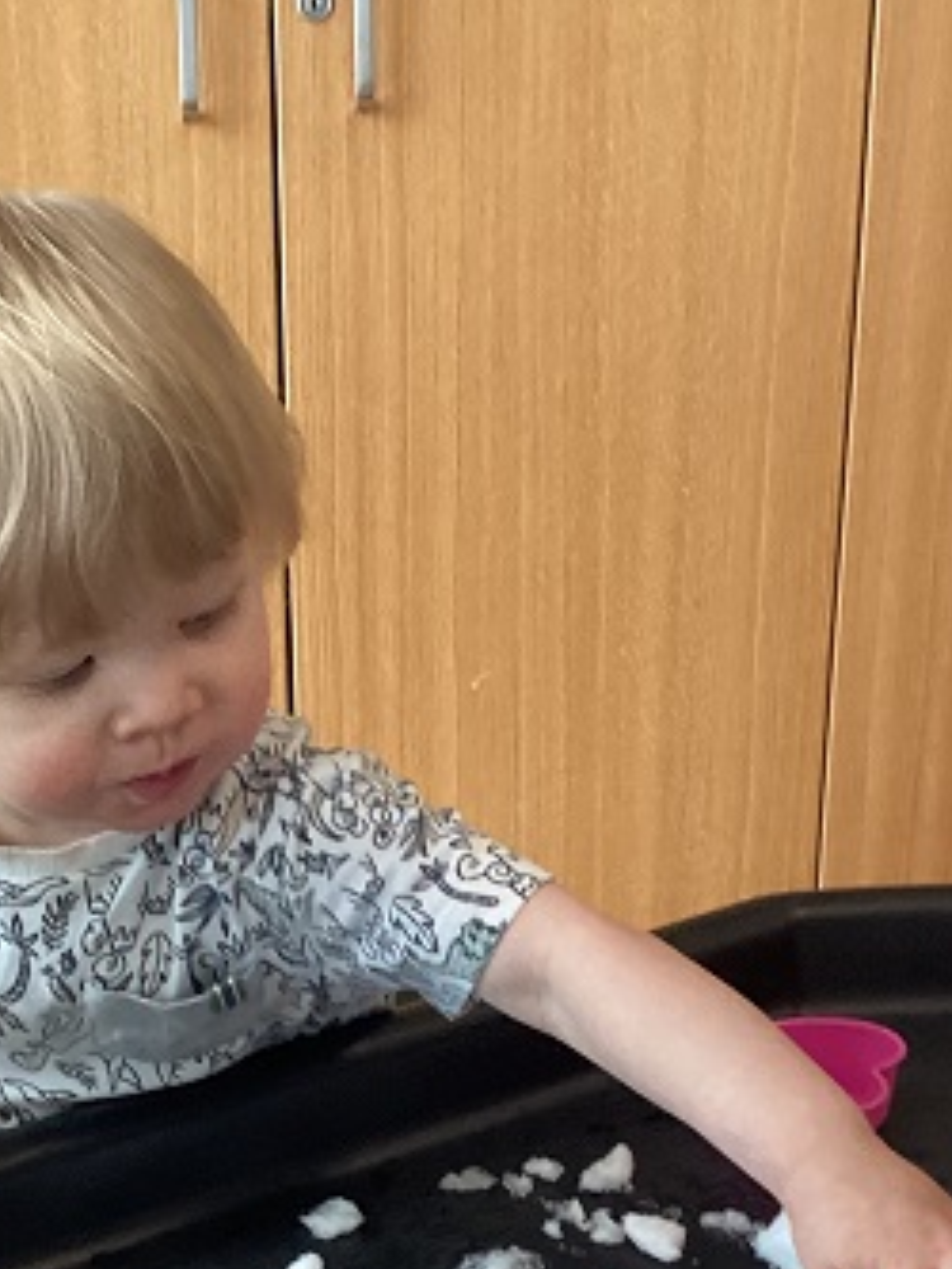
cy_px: 941
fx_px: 2272
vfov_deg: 30.7
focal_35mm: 62
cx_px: 164
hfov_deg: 23.3
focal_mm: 3.3
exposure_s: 1/60
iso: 250
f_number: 2.4
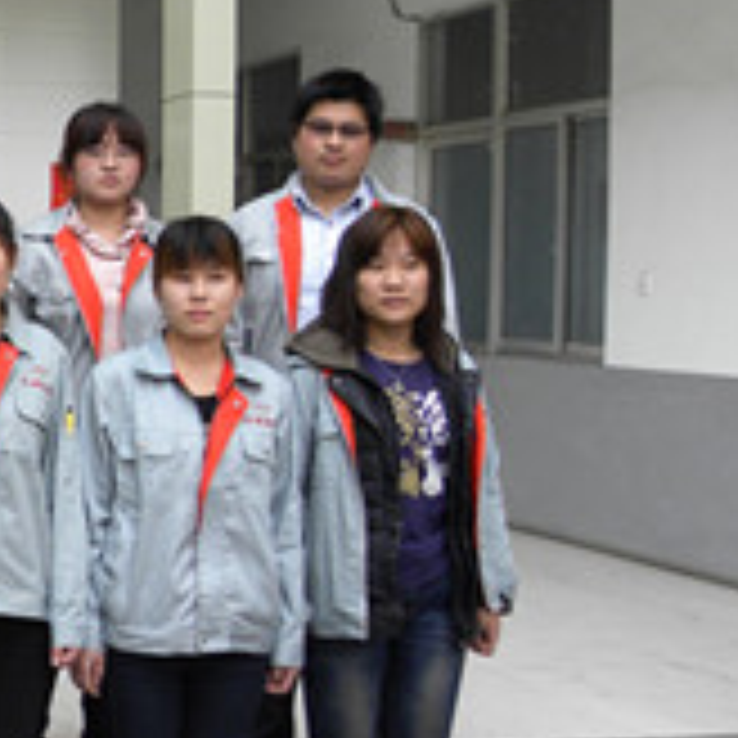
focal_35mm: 70
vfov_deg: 24.6
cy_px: 313
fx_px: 1688
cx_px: -306
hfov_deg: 21.5
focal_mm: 4.6
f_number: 2.8
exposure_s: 1/96.3
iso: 64
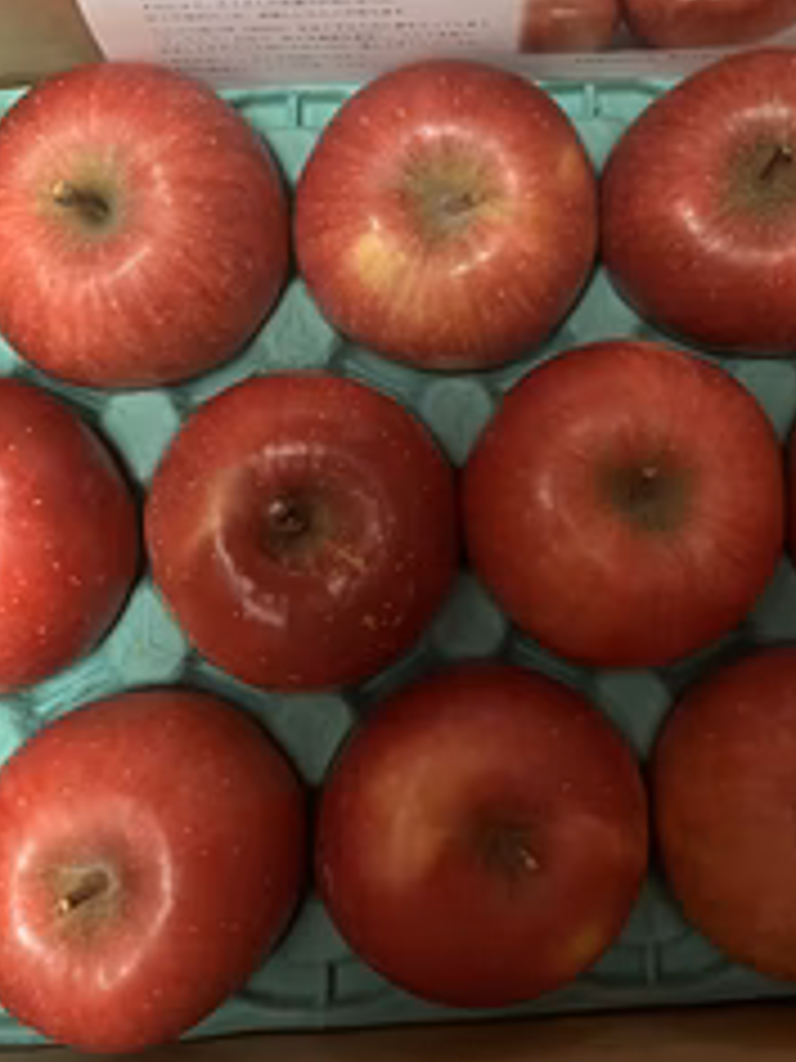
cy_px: 360
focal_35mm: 44
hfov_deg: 32.8
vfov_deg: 42.4
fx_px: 1349
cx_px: 459
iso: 500
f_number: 1.6
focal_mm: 5.1
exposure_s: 1/36
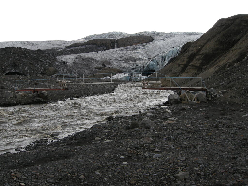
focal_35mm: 35
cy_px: 93
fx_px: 251
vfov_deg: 40.7
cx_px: 124
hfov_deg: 52.6
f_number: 4.8
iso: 100
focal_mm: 7.5
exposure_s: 1/193
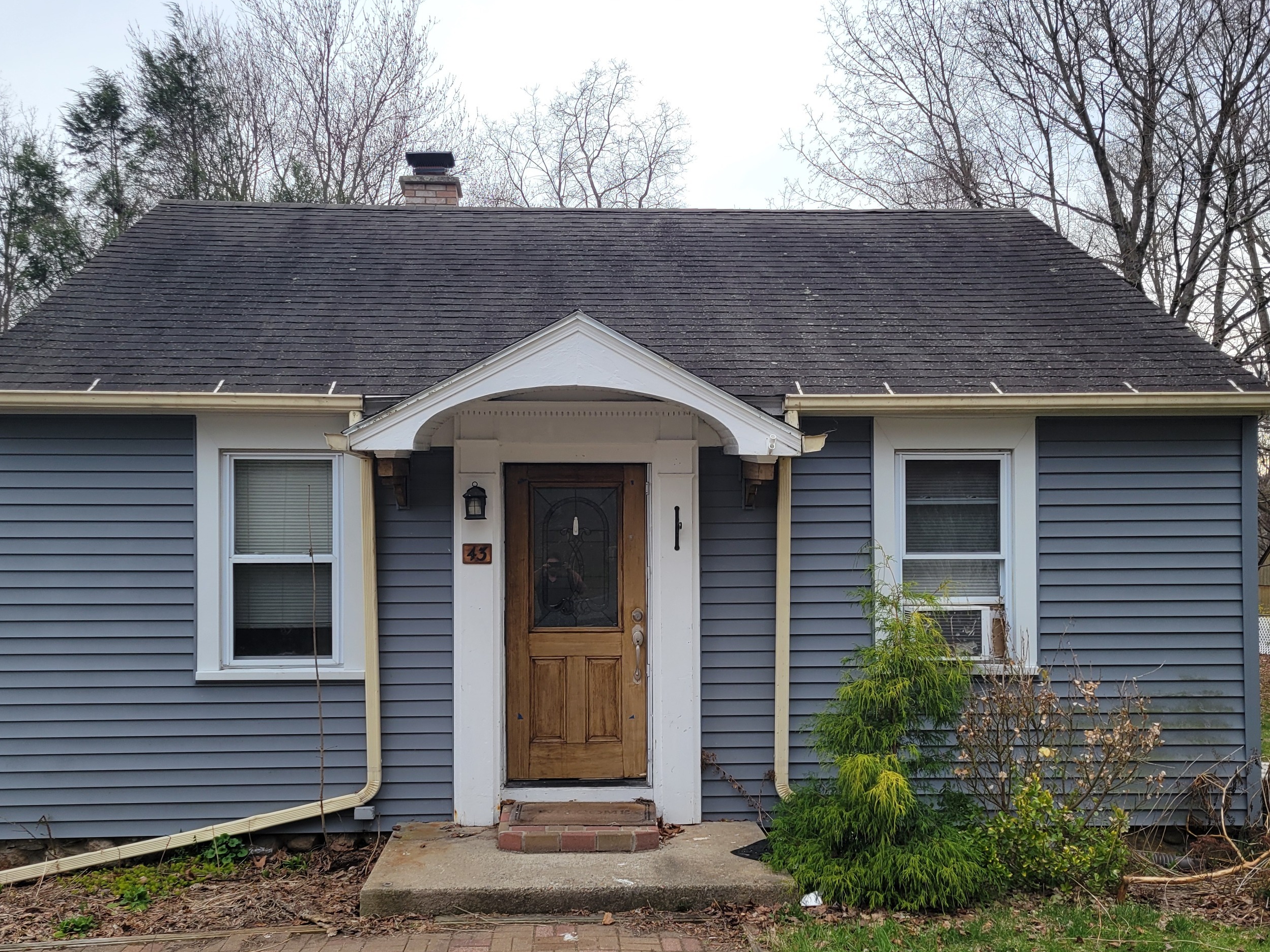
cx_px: 610
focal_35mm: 32
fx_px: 1174
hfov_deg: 56.8
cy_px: 571
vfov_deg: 43.9
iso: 40
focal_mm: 5.4
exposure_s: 1/748
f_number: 1.8
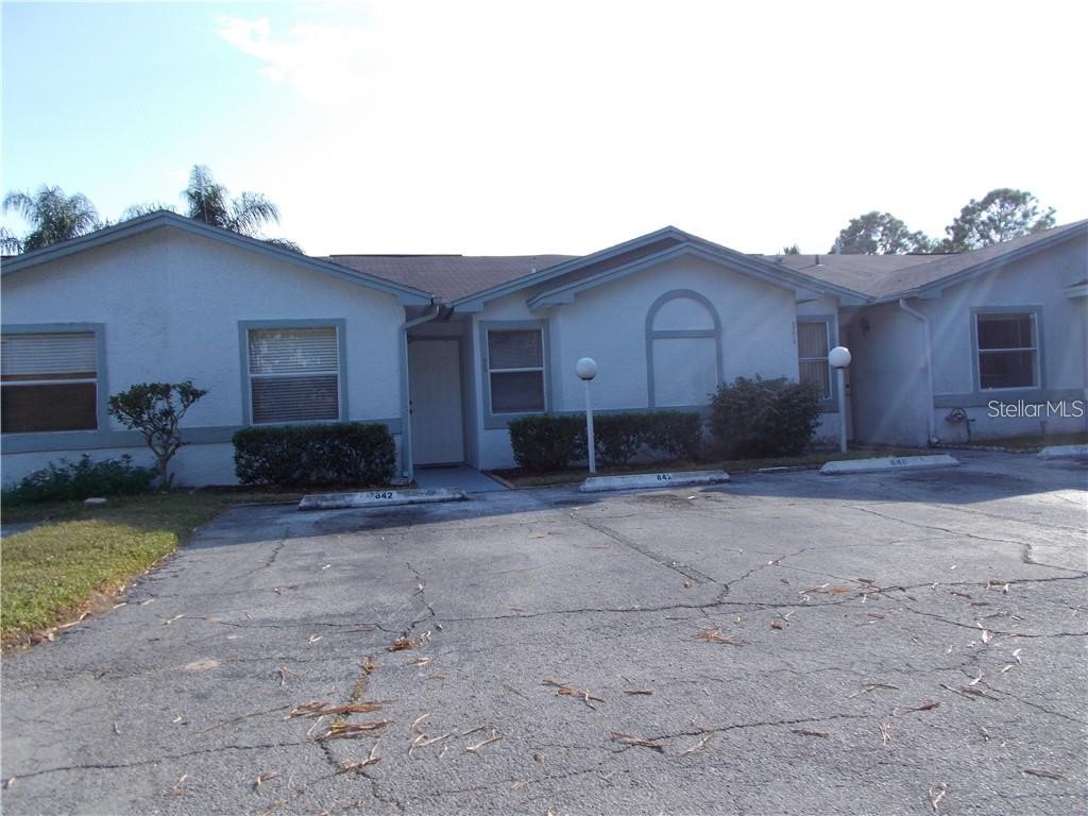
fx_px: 817
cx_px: 544
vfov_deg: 53.1
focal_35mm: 26
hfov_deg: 67.3
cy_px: 408
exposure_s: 1/320
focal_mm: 4.6
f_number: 3.2
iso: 80
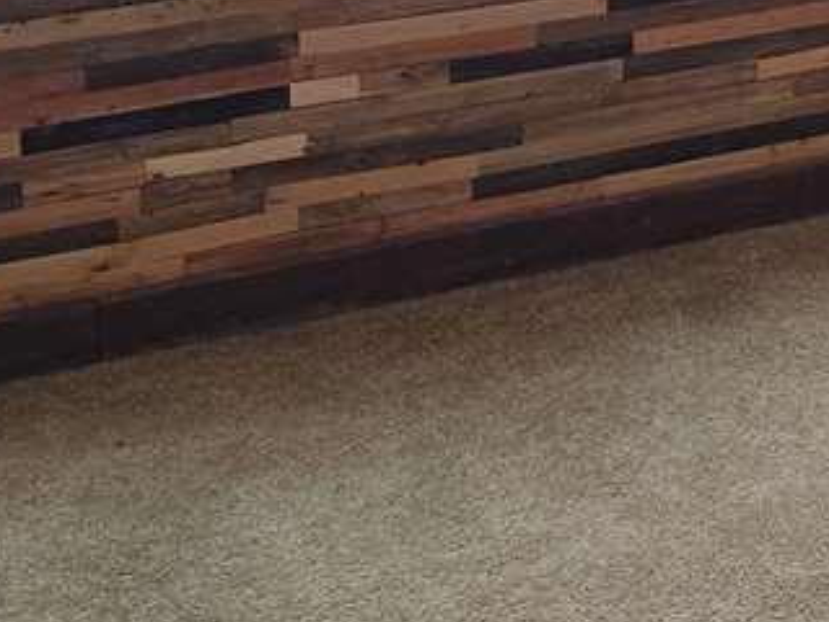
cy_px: -332
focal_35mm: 92
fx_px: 2203
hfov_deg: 20.7
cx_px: 795
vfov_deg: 14.8
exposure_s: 1/120
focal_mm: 6.3
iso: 160
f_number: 1.7
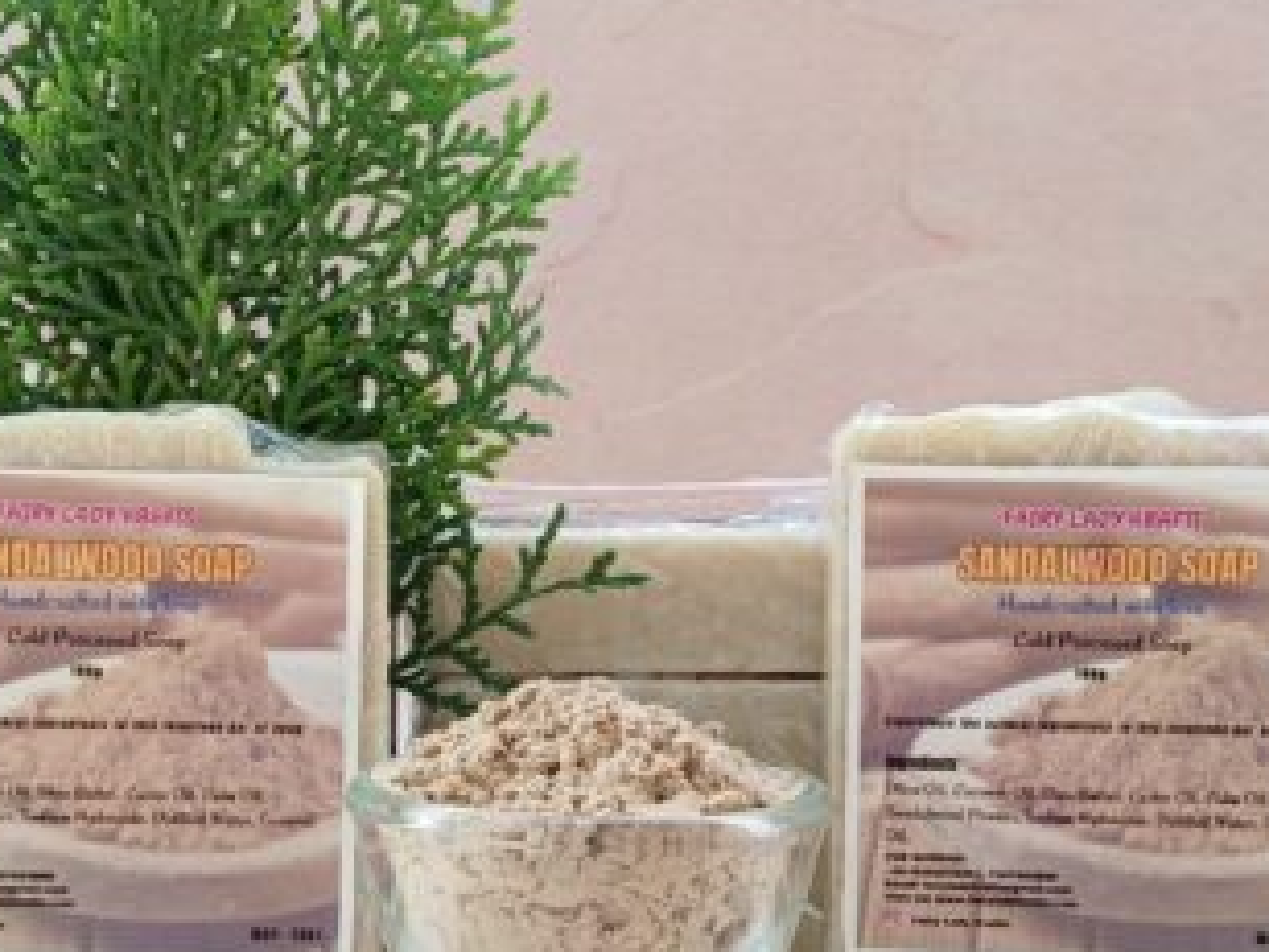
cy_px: 620
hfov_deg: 30.3
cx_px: 606
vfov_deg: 22.9
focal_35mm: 64
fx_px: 2346
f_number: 1.8
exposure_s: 1/50
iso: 125
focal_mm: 4.84
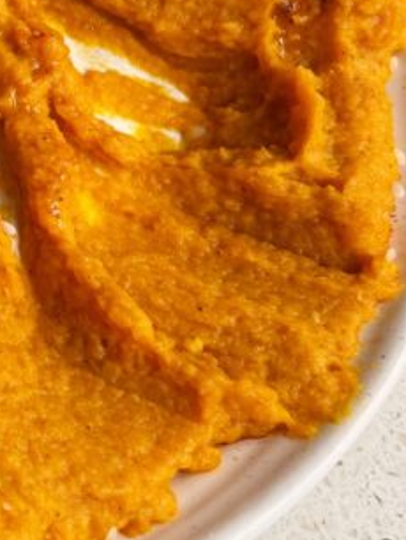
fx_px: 1359
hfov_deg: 15.4
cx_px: -237
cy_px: -55
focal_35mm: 87
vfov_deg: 21.3
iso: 40
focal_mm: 5.7
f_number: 1.5
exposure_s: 1/121
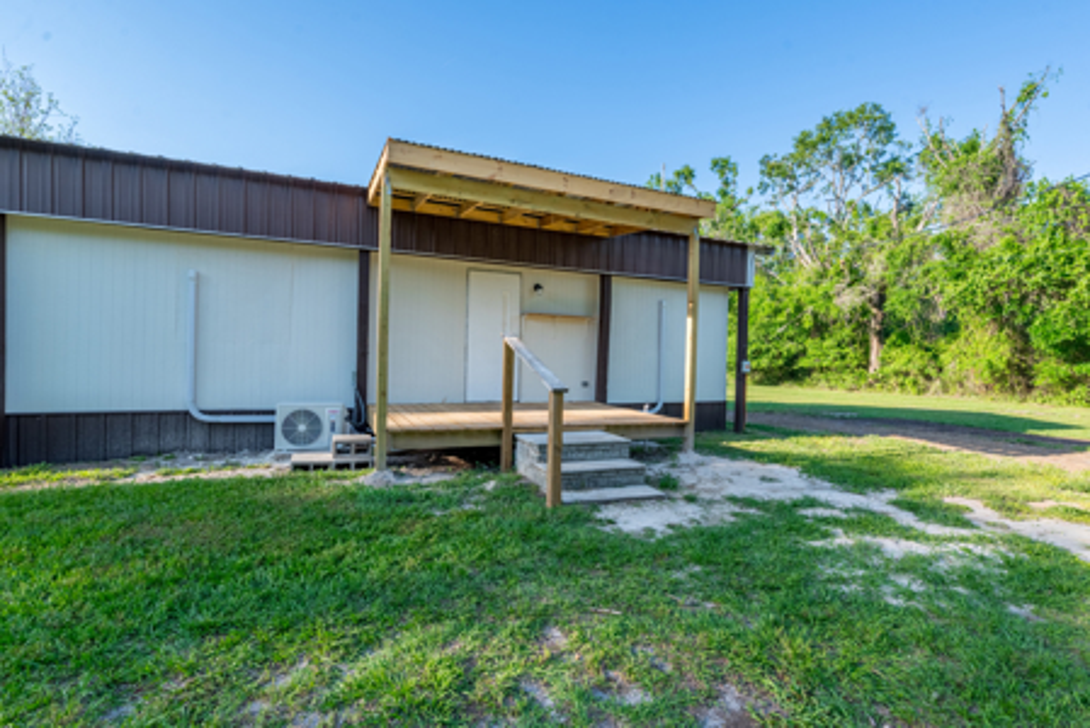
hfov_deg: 93.2
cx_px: 545
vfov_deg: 70.5
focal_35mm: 17
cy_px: 364
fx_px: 515
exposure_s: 1/1000
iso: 200
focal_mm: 17
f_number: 8
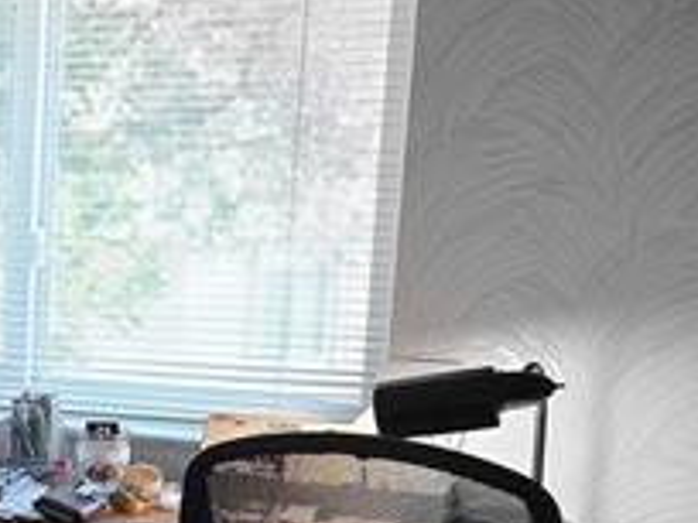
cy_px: 496
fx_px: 1815
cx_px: -393
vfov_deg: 16.2
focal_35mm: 90
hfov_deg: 18.8
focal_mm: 6.3
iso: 320
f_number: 1.7
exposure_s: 1/120
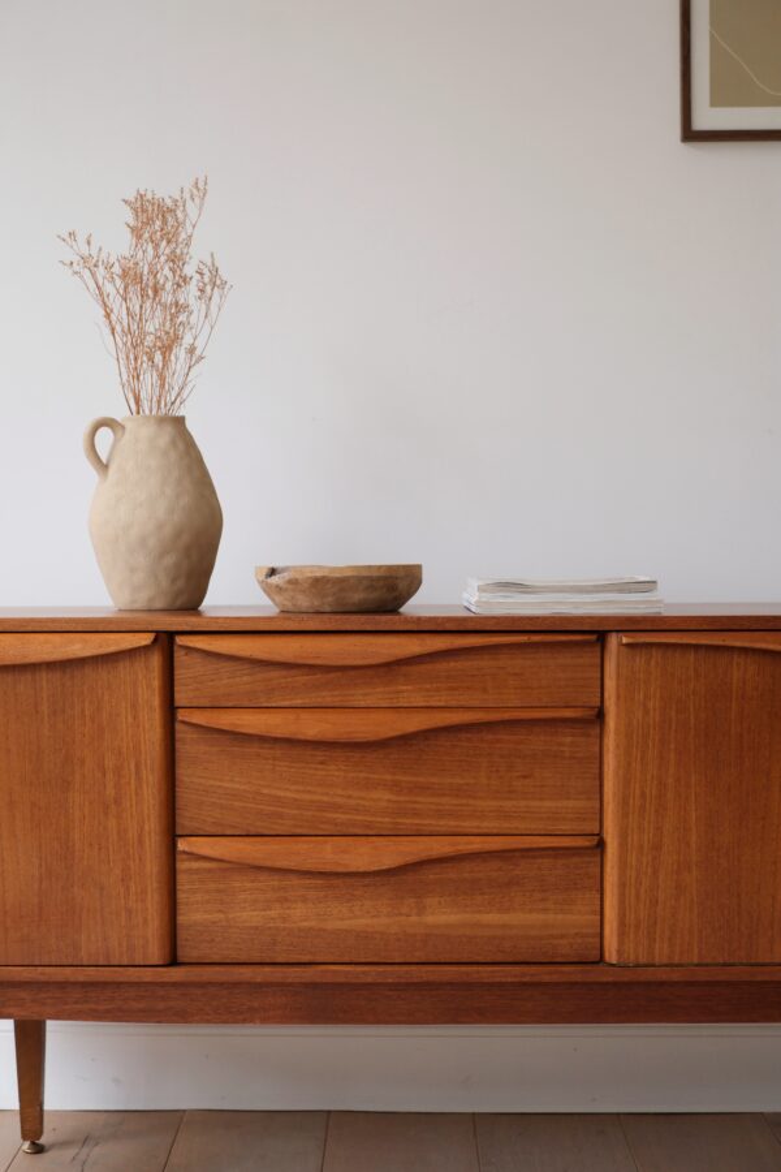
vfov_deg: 37.5
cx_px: 390
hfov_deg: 25.5
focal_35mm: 53
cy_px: 586
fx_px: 1725
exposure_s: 1/52
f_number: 2.8
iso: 250
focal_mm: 35
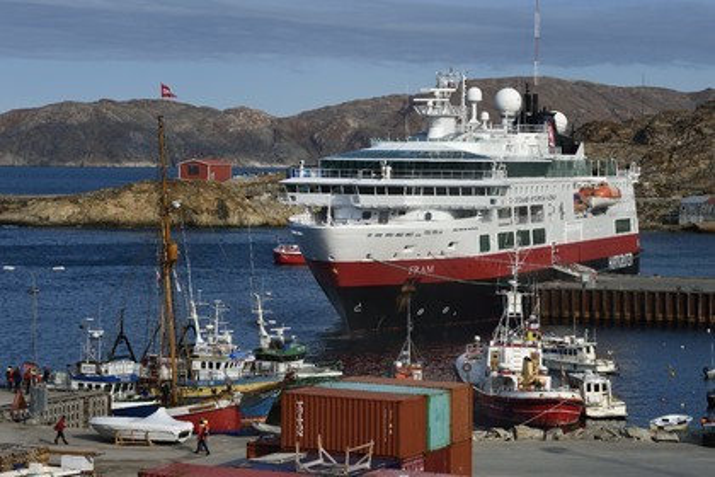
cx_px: 358
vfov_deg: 13.0
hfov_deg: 19.5
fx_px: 2085
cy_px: 238
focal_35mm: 105
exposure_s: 1/320
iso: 200
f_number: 13
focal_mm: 105
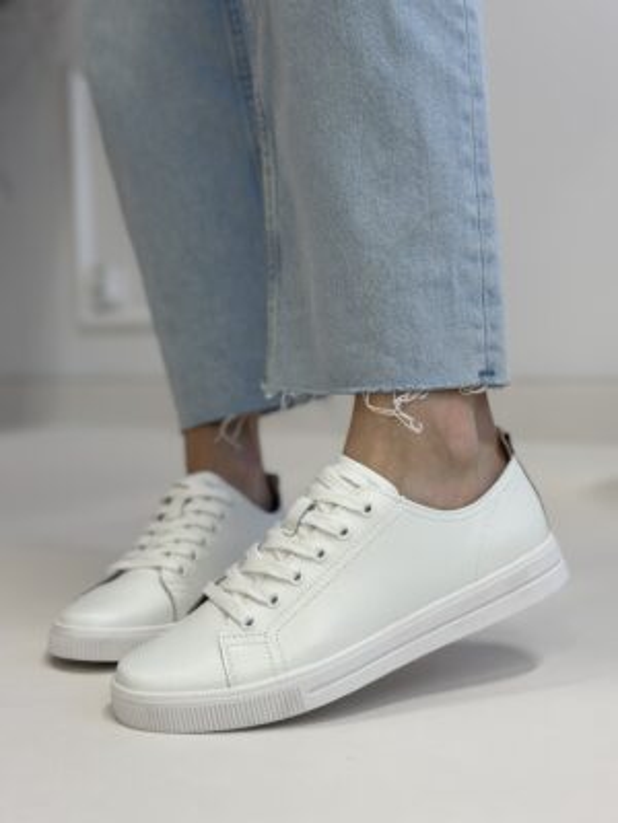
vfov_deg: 39.7
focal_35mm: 48
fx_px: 1143
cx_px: 309
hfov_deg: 30.3
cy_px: 412
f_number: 1.78
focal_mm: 6.86
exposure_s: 1/114
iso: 80
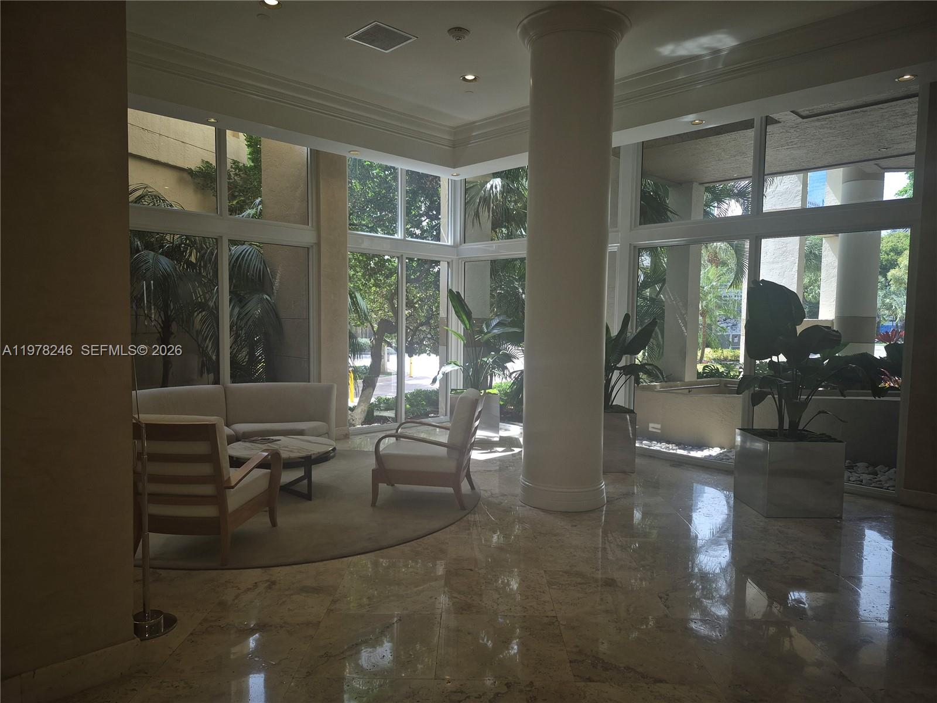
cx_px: 468
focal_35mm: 23
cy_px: 352
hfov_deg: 73.9
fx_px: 623
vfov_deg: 58.9
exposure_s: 1/120
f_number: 1.8
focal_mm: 5.4
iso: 40
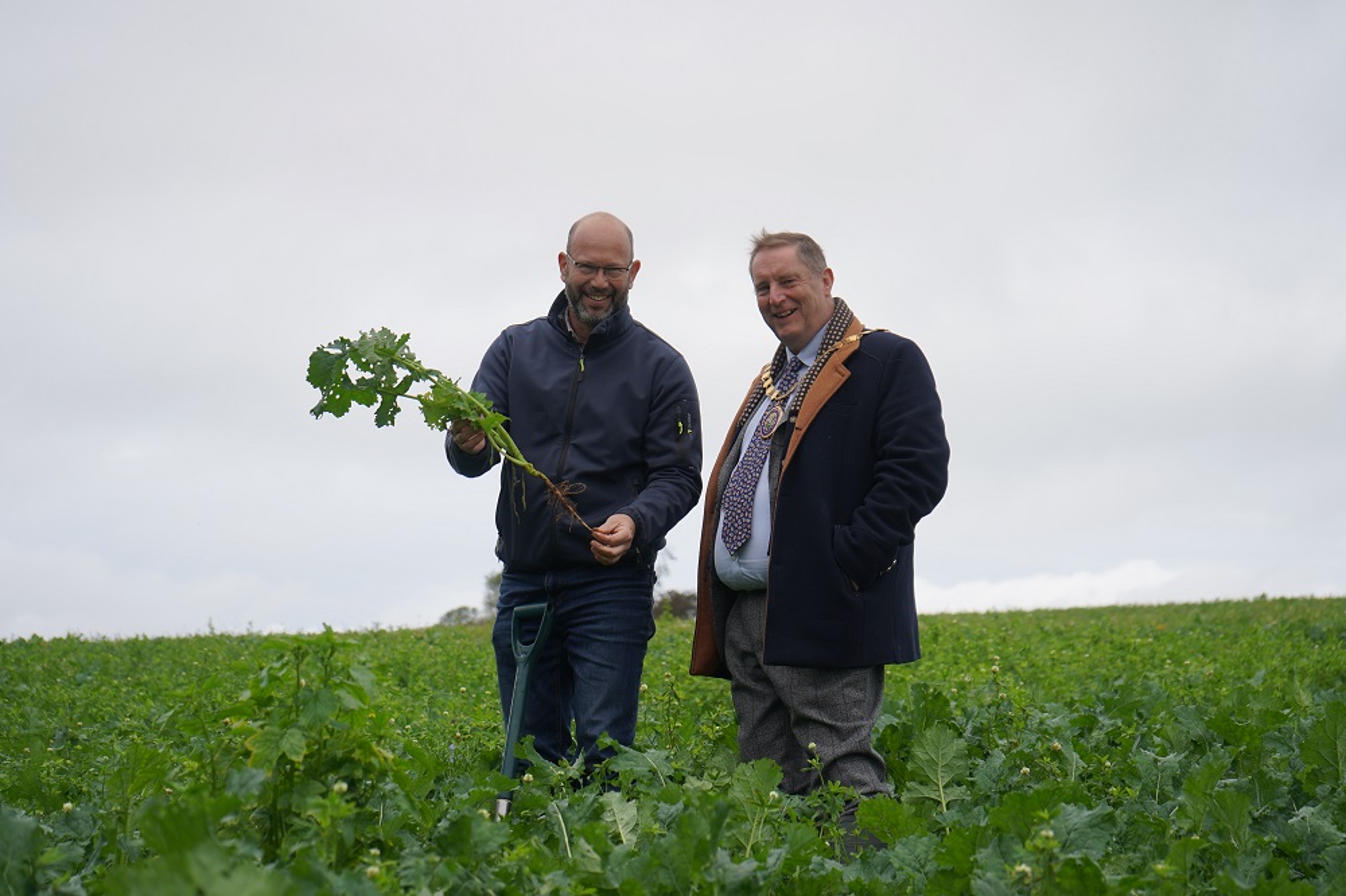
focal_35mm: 67
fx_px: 2504
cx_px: 673
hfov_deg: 30.1
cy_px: 448
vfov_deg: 20.3
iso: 100
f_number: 5.6
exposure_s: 1/200
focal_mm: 67
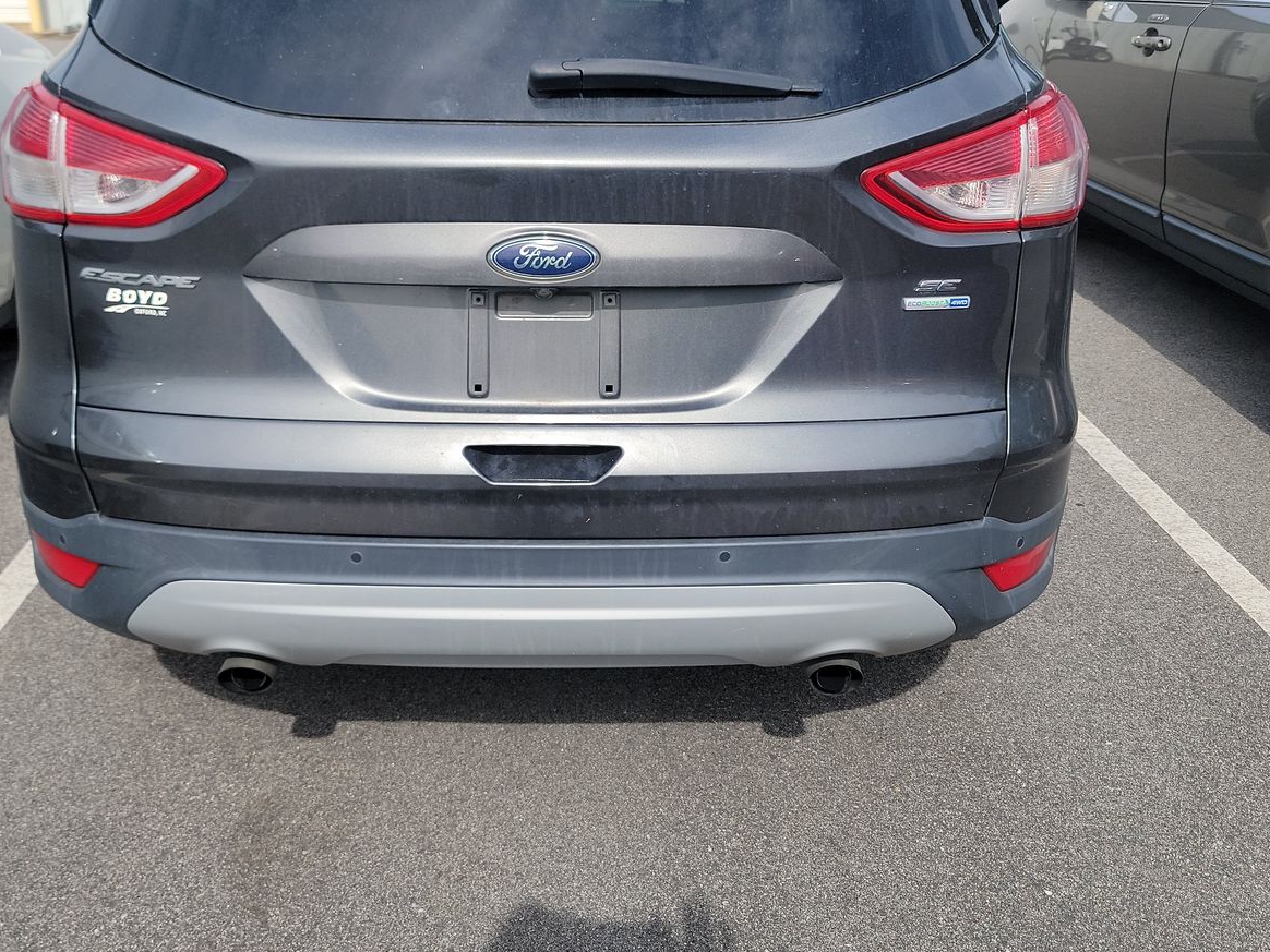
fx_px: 1211
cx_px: 573
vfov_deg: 42.3
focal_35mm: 33
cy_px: 305
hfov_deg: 55.3
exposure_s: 1/552
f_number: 1.8
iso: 50
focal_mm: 6.7
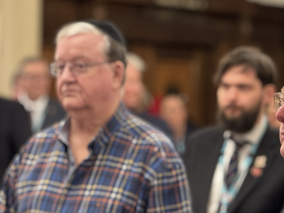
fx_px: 1829
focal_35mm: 223
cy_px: 125
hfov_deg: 8.9
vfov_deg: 6.7
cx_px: 118
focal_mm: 15.66
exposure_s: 1/33
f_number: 2.8
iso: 800
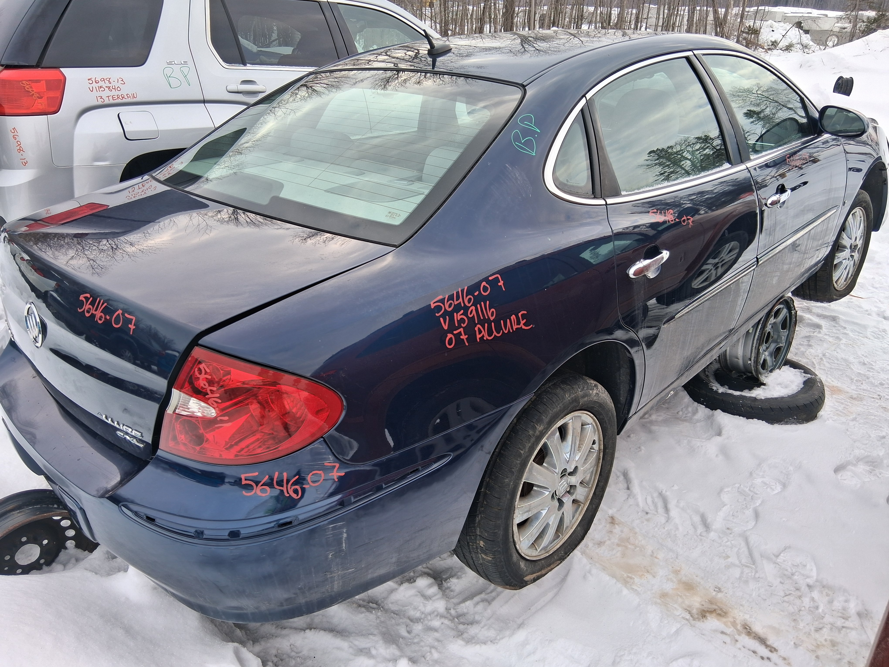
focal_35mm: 26
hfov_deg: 67.3
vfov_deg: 53.1
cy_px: 334
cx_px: 444
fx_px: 668
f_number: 1.8
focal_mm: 3.98
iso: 25
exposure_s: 1/208
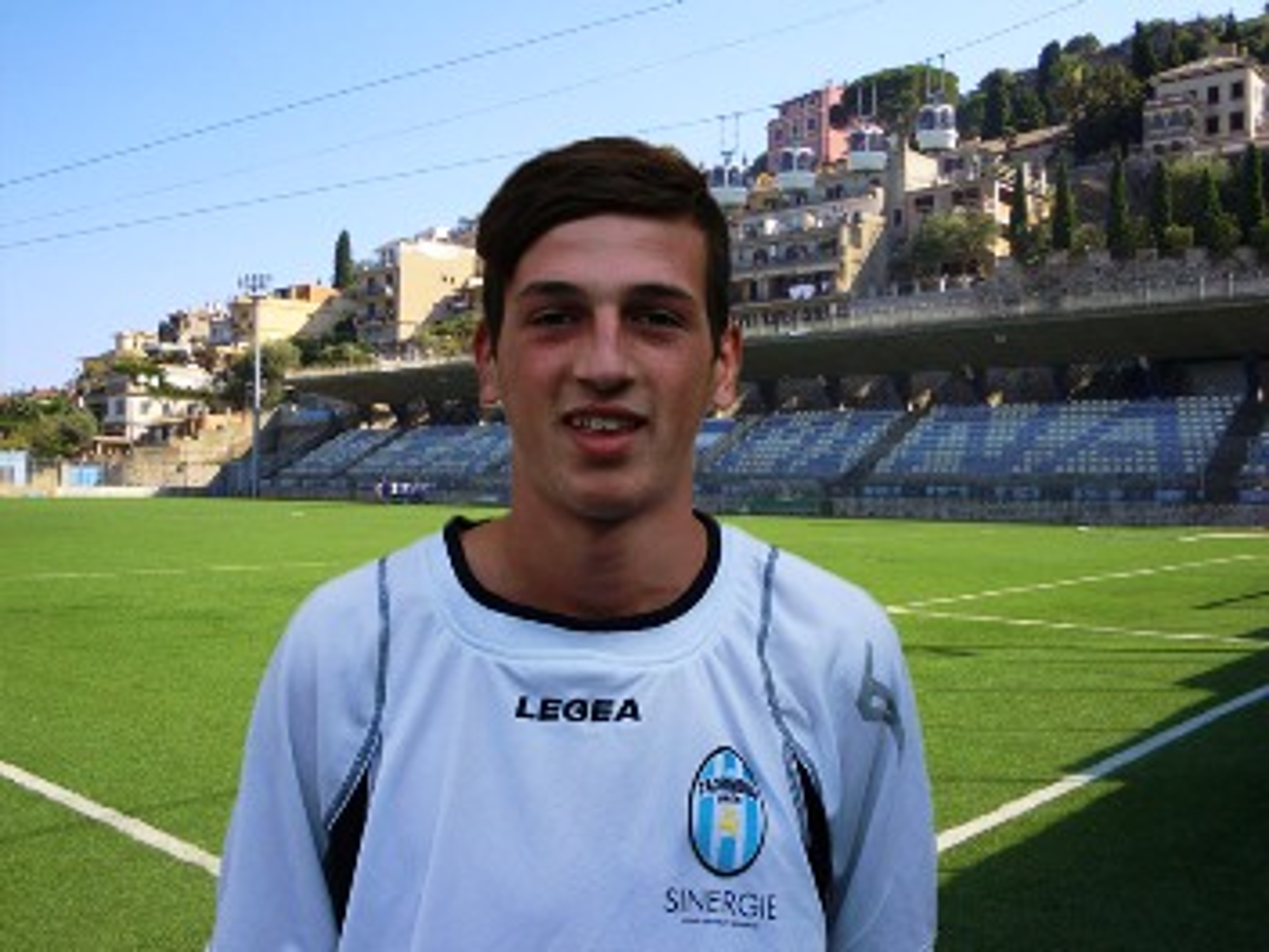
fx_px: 1173
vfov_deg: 44.2
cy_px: 476
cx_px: 634
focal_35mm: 32
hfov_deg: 56.8
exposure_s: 1/1000
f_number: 2.8
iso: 100
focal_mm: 5.7
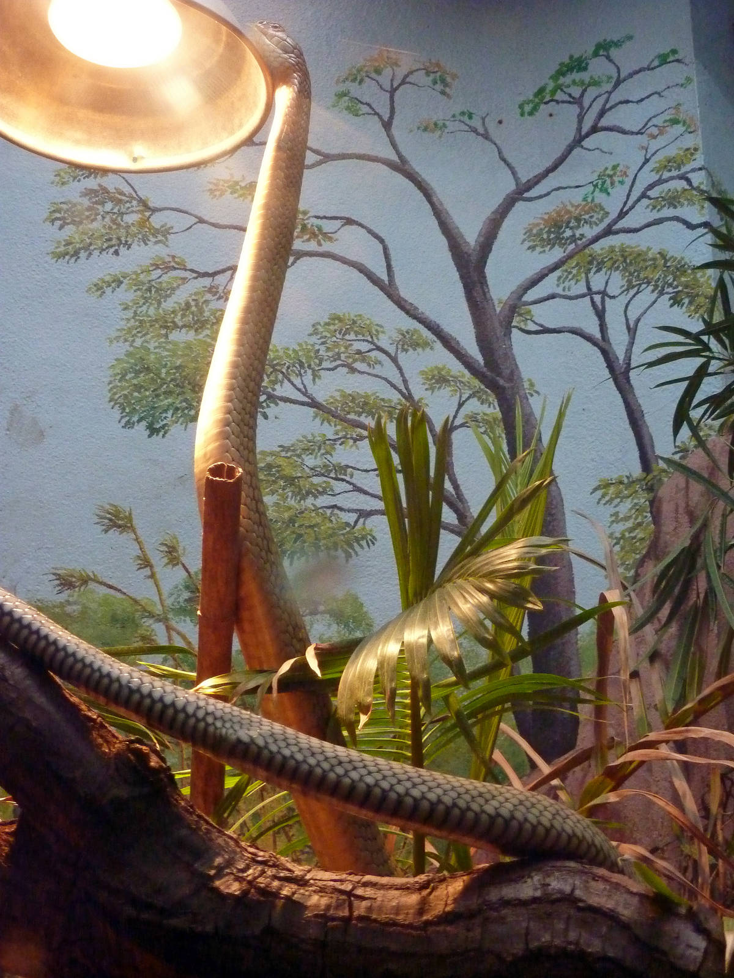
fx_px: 1668
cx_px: 367
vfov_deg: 32.7
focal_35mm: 59
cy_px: 489
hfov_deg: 24.8
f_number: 3.9
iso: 800
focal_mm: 9.7
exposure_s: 1/50
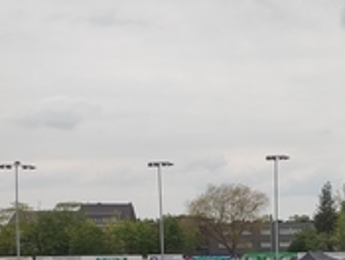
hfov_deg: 22.0
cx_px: 492
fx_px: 759
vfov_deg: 18.8
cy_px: 280
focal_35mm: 76
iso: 50
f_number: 1.79
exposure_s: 1/1178
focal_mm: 4.71
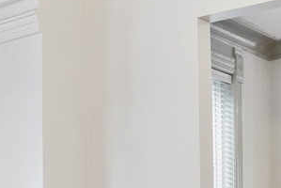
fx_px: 719
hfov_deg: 21.5
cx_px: 14
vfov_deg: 14.2
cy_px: 260
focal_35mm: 92
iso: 320
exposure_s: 1/1.25
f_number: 7.1
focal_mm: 17
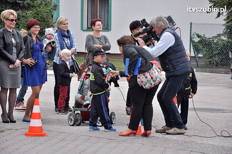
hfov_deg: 13.1
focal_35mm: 158
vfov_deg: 8.7
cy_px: 77
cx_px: 116
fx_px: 1014
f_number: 6.3
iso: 500
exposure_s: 1/640
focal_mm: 105
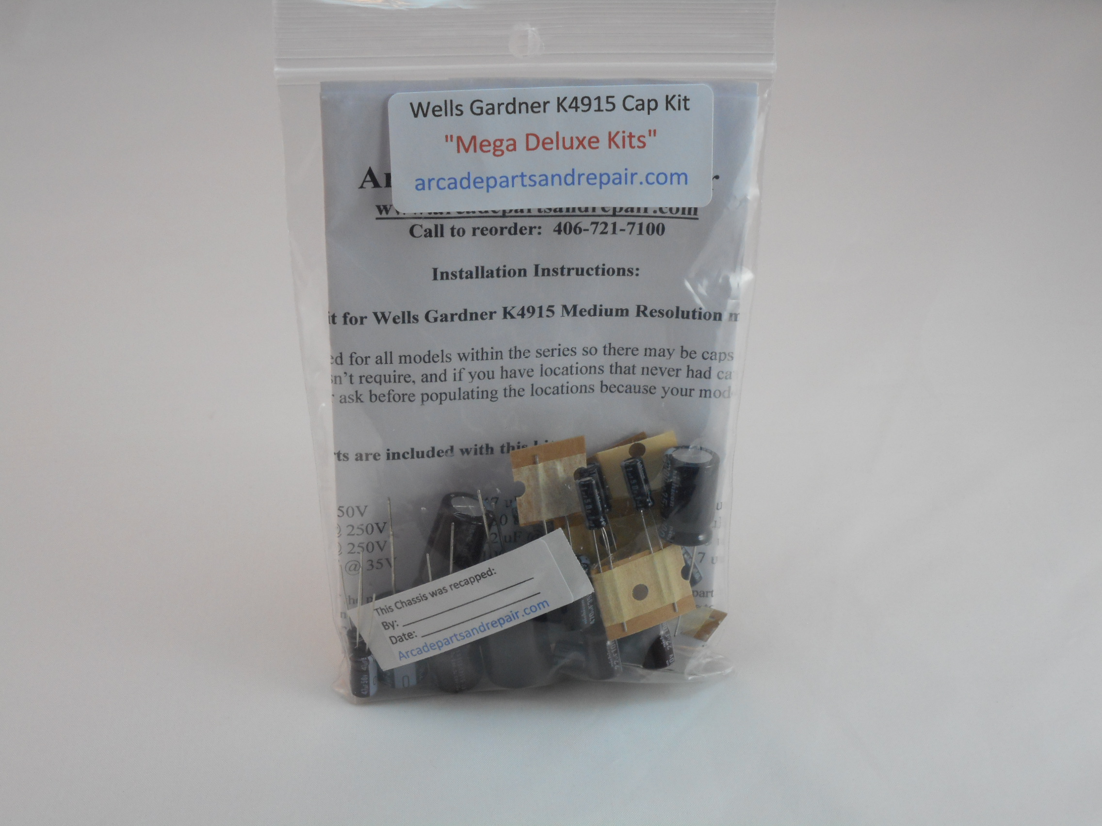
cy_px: 413
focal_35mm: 59
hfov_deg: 32.7
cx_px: 551
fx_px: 1878
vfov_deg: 24.8
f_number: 5.1
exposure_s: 1/30
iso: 220
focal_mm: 10.5
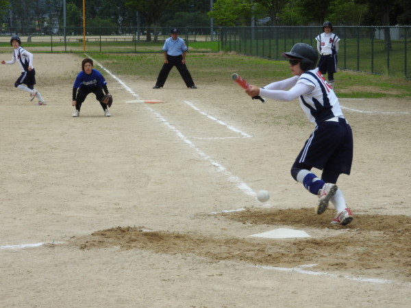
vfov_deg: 12.9
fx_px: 1365
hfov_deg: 17.1
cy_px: 154
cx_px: 206
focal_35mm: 115
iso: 100
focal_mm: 20.6
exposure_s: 1/640
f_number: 5
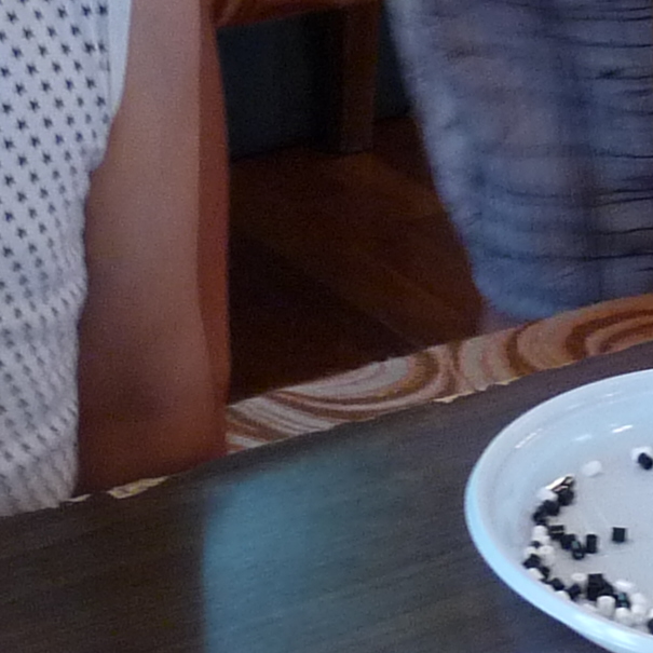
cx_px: 630
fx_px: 3073
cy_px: 221
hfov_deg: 12.0
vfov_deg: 12.1
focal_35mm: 144
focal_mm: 4.8
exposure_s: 1/30
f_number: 2.8
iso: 250
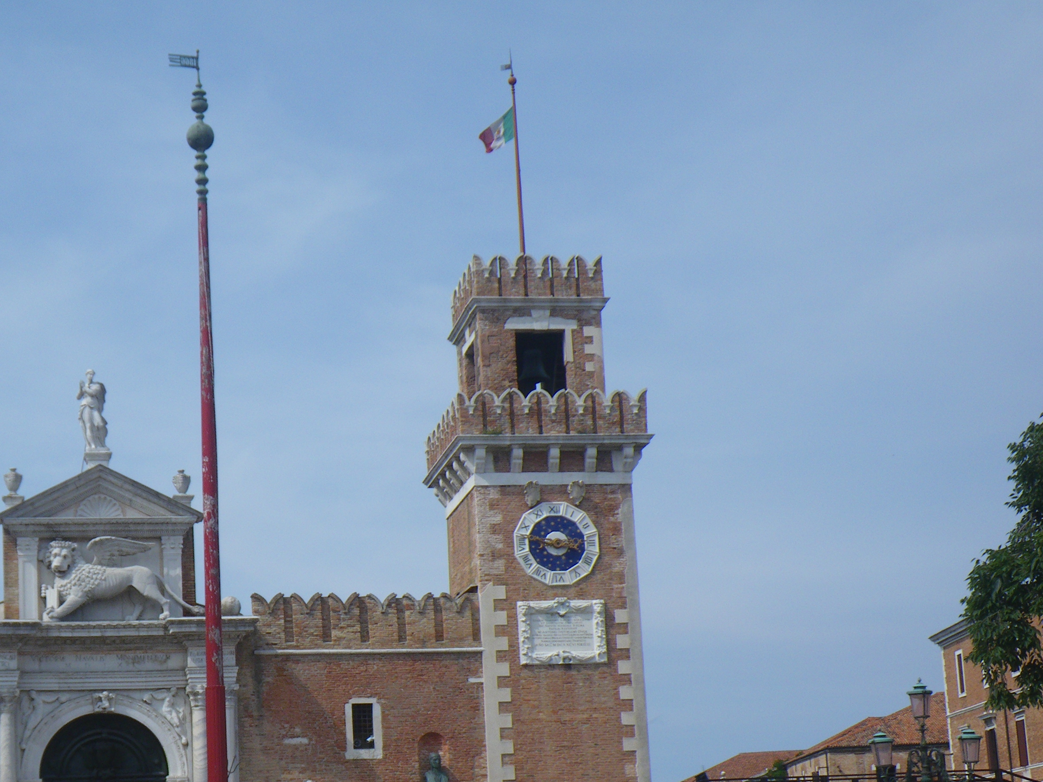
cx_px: 283
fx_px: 1959
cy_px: 604
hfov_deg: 29.4
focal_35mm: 65
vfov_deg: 22.3
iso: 50
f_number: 5
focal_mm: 7.5
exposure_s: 1/500
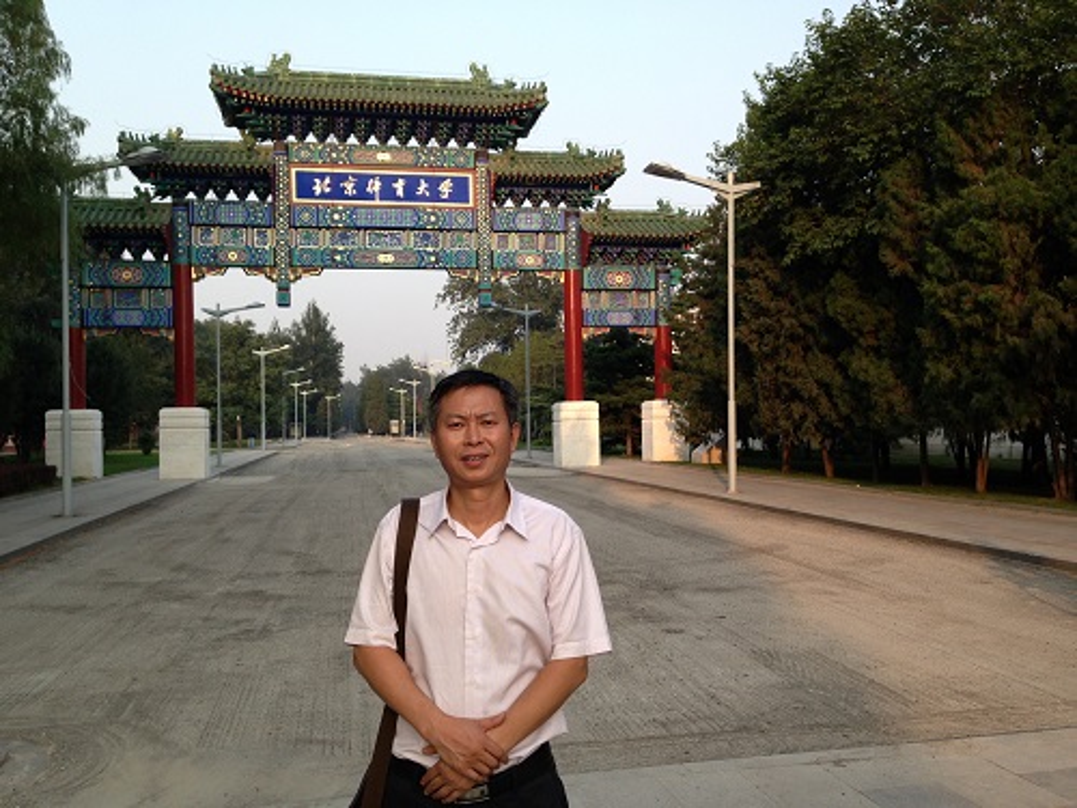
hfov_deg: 55.4
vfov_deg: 42.9
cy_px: 404
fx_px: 1027
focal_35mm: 33
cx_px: 538
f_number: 2.4
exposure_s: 1/354
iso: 64
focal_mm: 4.13
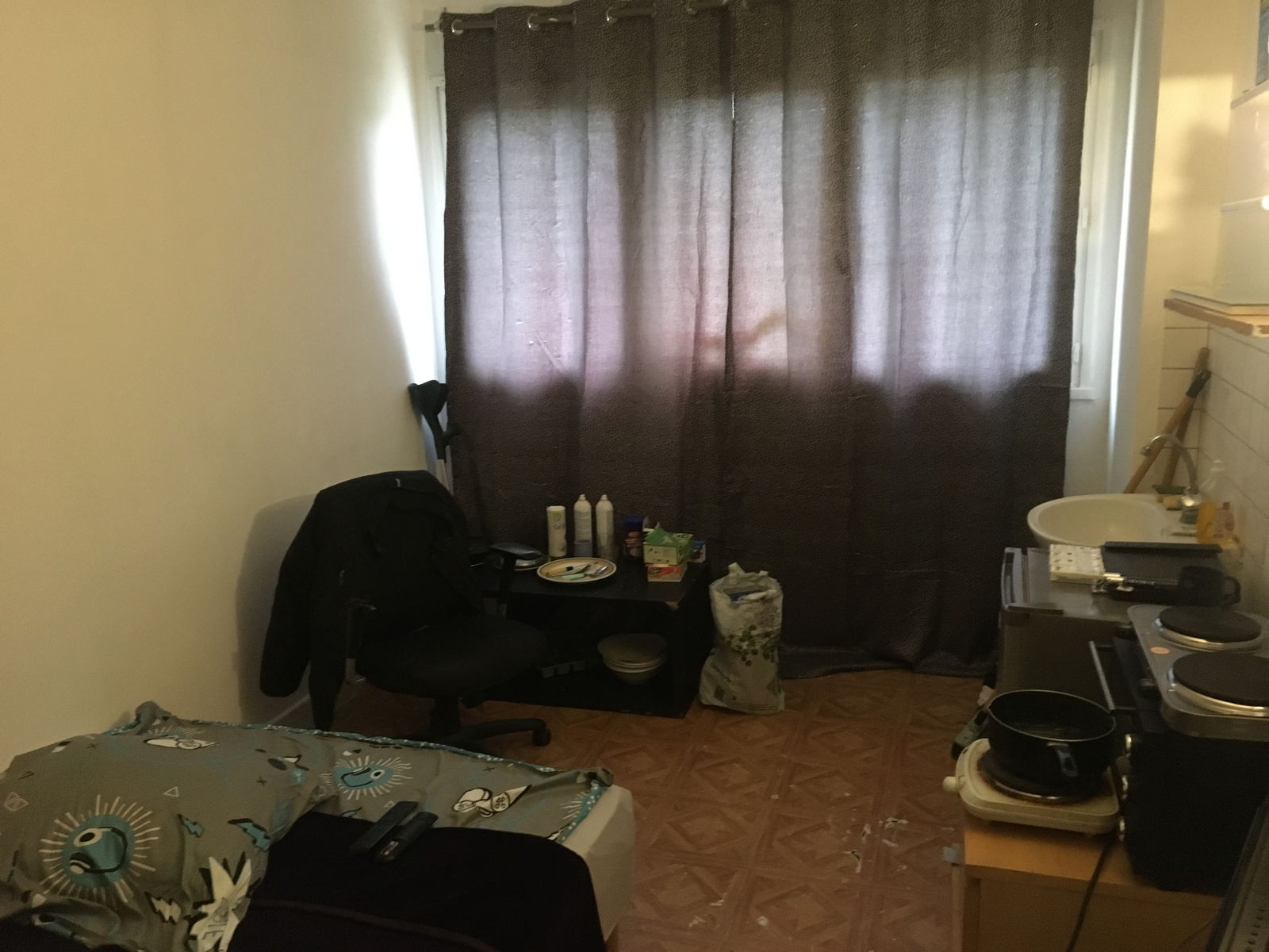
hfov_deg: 61.7
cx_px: 634
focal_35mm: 29
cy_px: 476
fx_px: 1063
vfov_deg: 48.2
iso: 500
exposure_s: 1/17
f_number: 2.2
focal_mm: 4.15
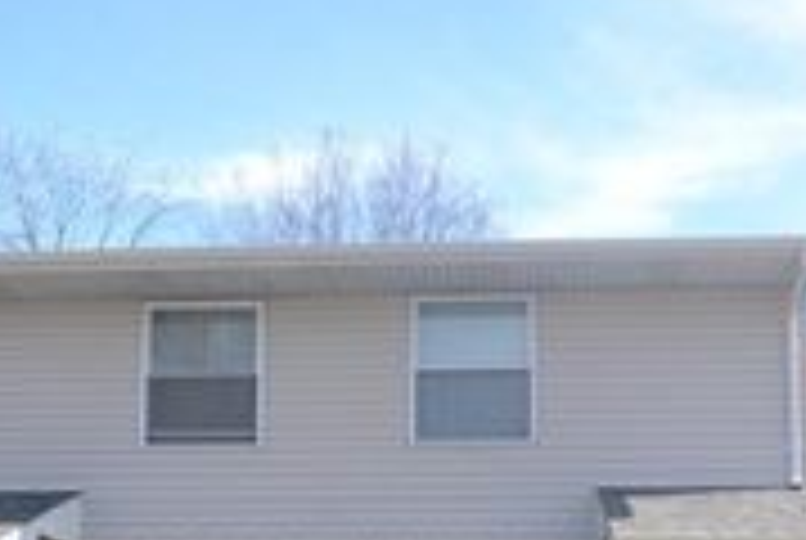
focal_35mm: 54
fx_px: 1220
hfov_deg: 36.6
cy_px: 554
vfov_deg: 23.8
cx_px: 392
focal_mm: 13
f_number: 5.6
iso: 180
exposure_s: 1/125
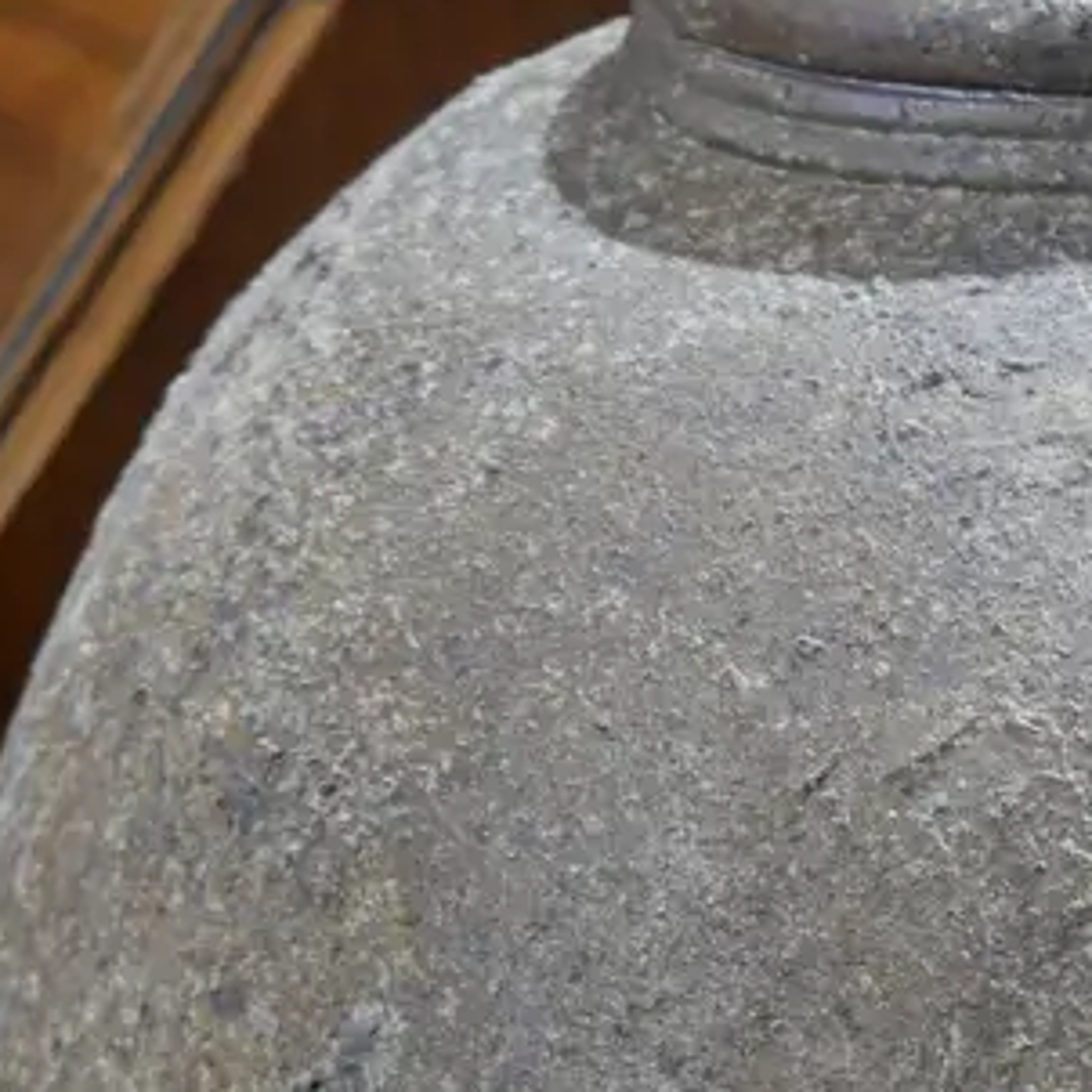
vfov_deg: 15.8
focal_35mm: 108
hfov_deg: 15.6
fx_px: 3855
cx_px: 1238
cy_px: 1110
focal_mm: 18
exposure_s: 1/60
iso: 800
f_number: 4
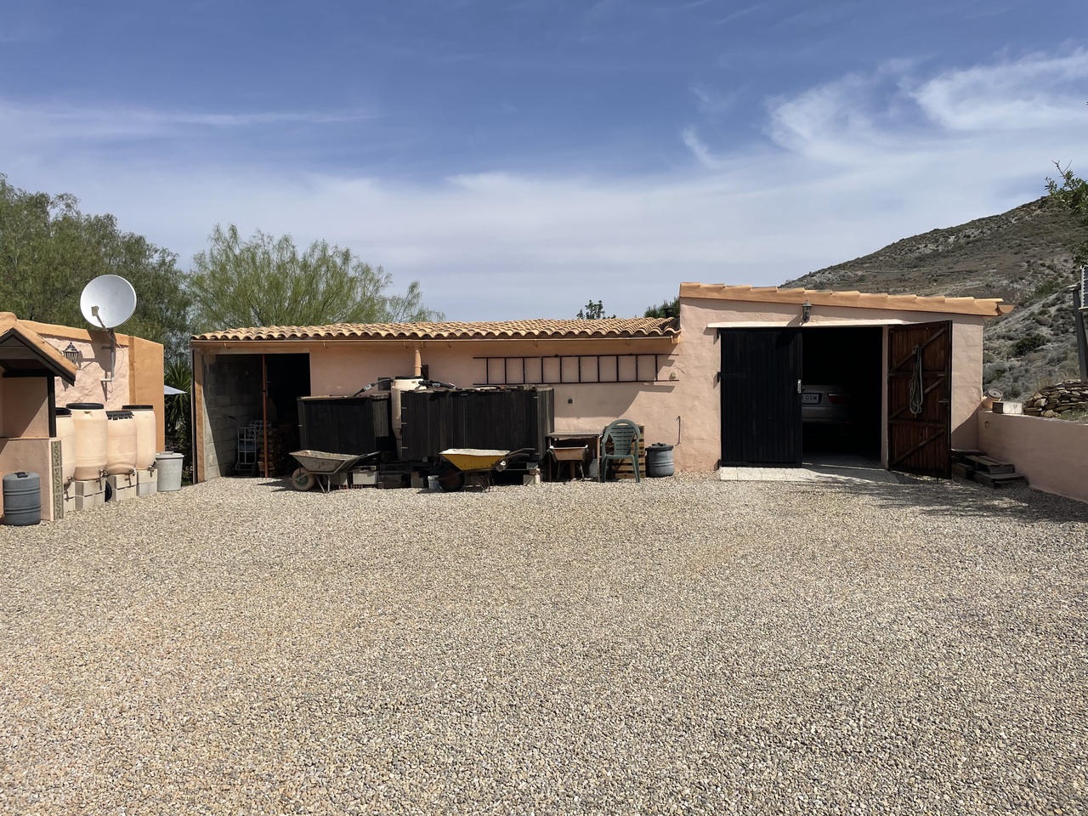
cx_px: 544
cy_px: 408
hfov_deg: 67.3
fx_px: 817
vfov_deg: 53.1
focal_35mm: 26
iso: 32
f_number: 1.6
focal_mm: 4.2
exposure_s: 1/6897
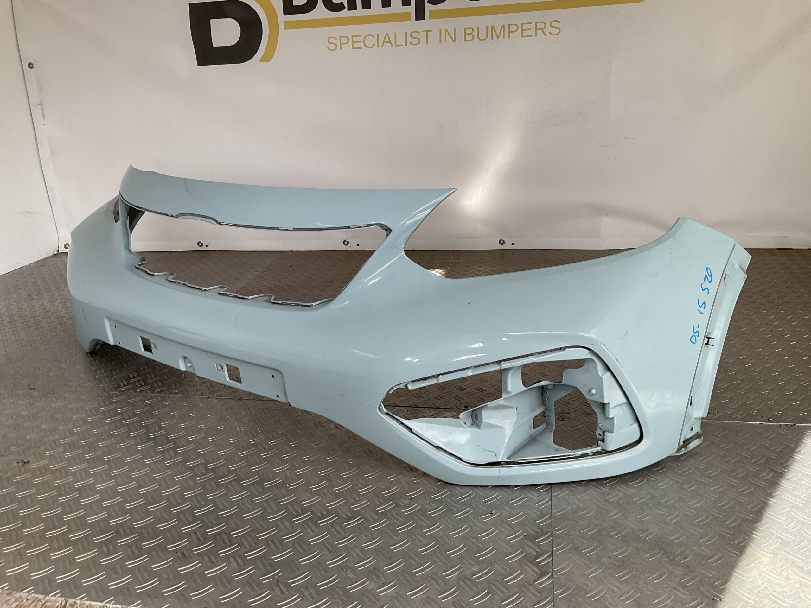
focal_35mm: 29
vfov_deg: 48.2
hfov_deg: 61.7
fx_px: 679
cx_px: 406
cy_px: 304
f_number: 1.8
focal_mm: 3
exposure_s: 1/175
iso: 16
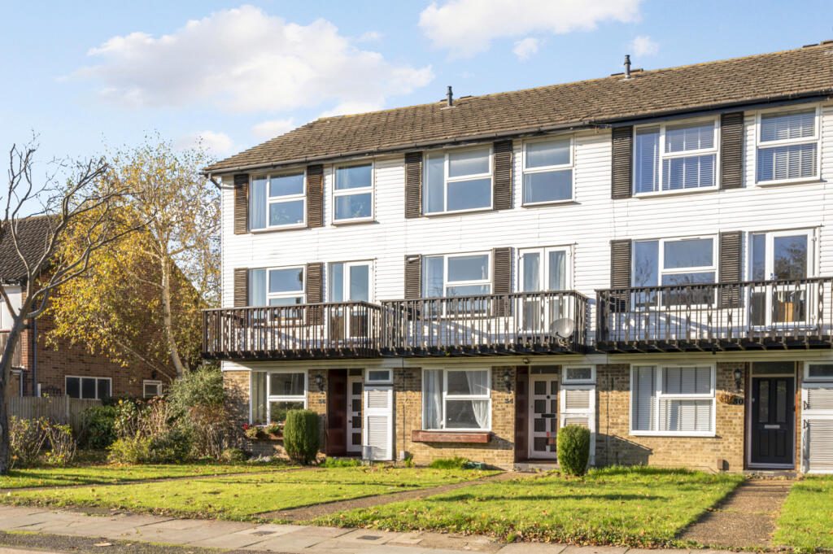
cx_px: 416
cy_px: 277
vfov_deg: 58.3
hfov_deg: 79.9
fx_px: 497
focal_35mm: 22
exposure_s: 1/200
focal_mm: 21.5
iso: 200
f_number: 8
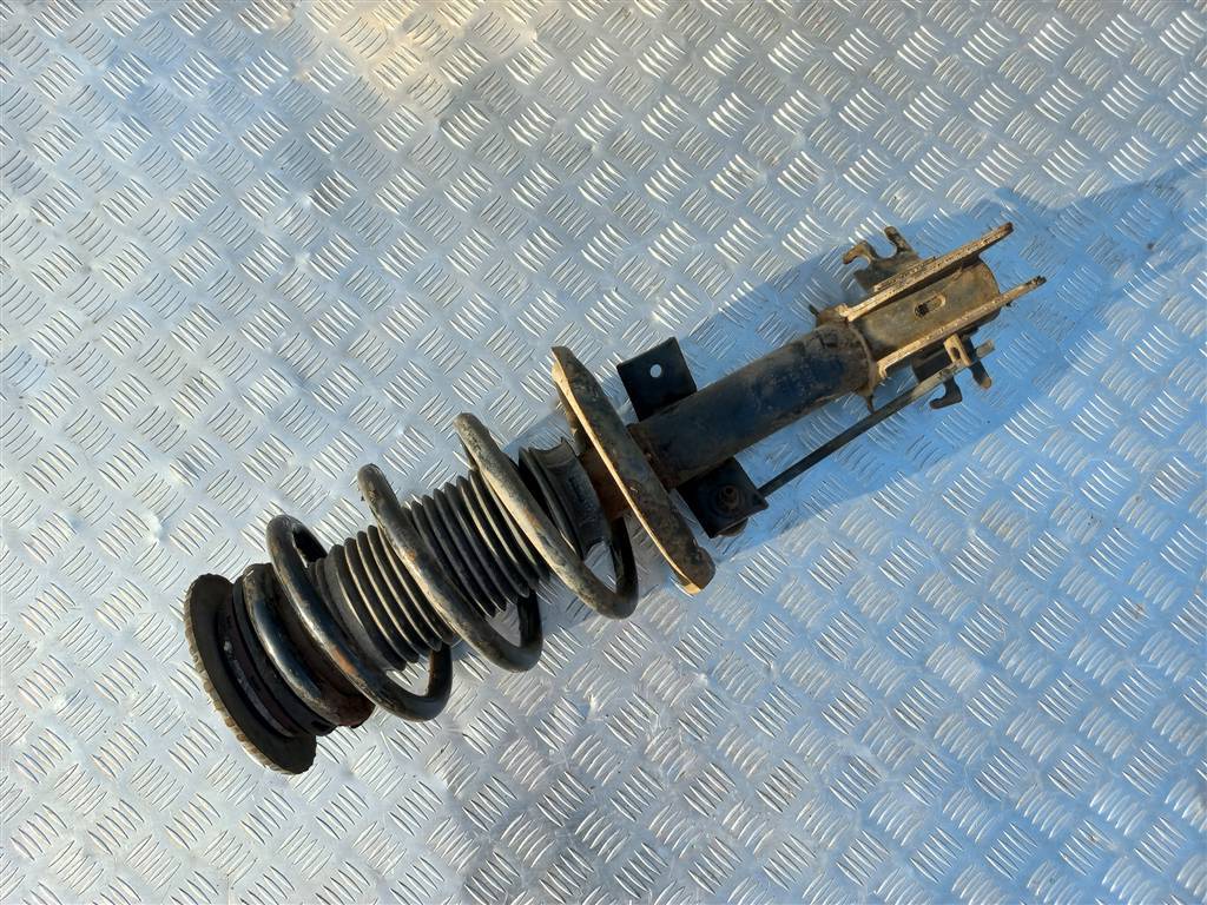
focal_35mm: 25
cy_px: 452
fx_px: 872
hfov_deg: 69.4
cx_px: 604
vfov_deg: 54.9
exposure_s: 1/212
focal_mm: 4.6
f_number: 1.8
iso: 25
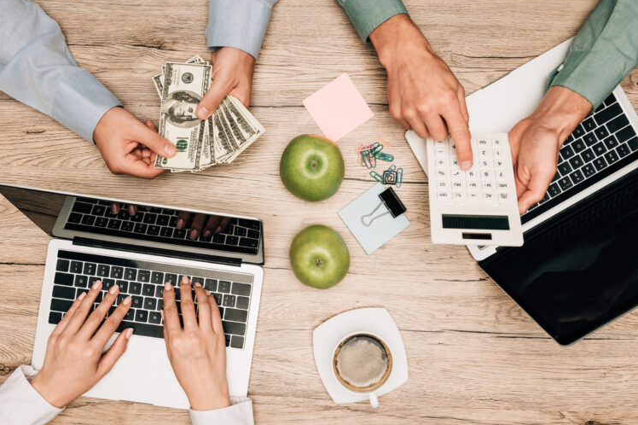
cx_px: 315
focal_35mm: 37
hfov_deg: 51.9
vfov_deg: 35.9
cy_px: 215
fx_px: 655
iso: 100
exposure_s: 1/125
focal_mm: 36
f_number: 9
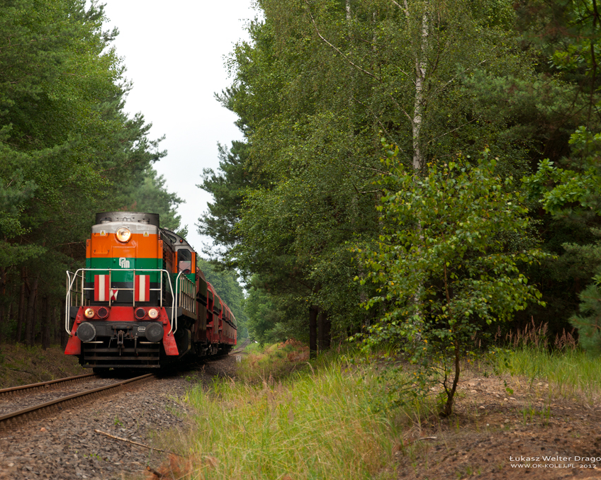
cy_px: 240
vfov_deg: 12.1
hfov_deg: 15.1
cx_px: 249
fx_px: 2269
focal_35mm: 128
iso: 200
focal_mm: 75
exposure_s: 1/250
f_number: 6.3
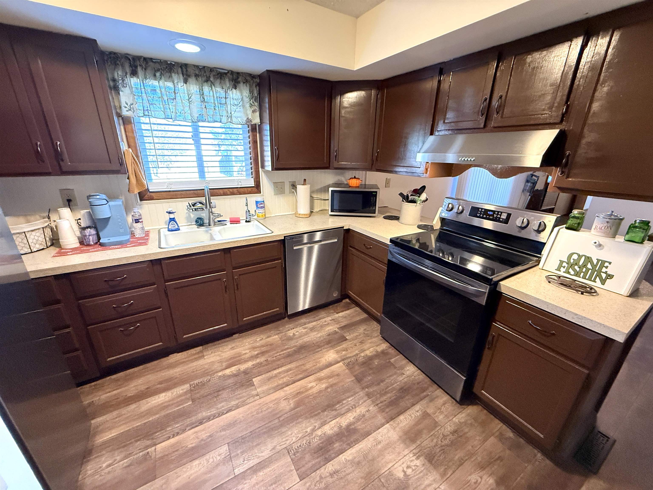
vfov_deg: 85.7
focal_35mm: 14
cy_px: 245
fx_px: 264
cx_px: 326
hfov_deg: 102.1
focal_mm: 2.22
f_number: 2.2
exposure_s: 1/60
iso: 500
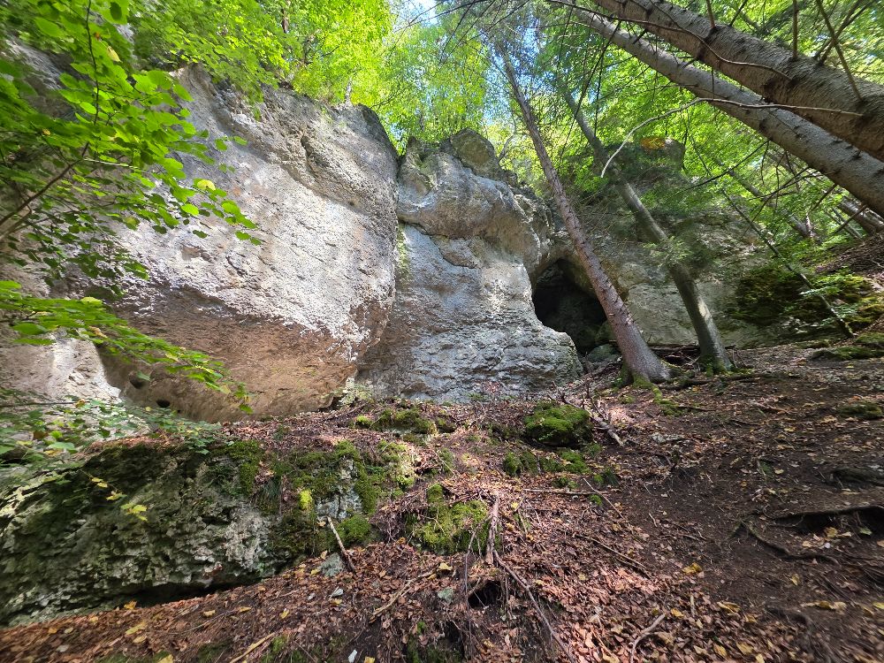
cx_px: 442
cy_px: 332
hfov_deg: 106.2
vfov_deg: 89.9
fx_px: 332
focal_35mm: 13
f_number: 1.9
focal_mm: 2.2
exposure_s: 1/100
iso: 125
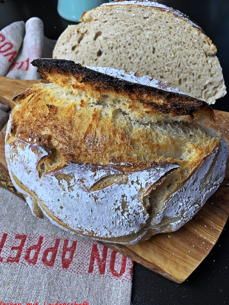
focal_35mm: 27
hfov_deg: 51.4
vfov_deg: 65.3
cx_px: 114
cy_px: 154
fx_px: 238
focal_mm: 4.25
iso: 40
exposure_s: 1/100
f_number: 1.8
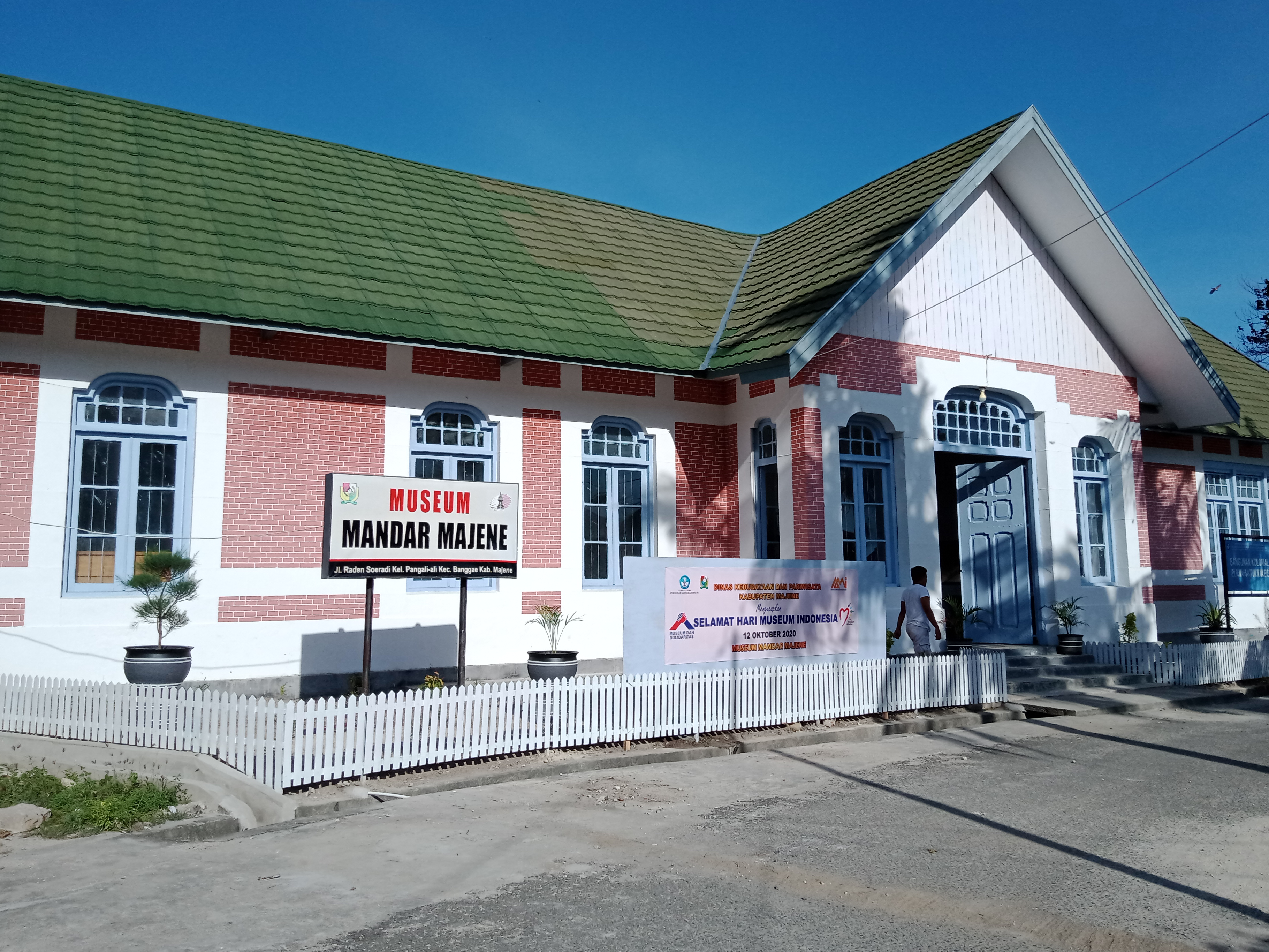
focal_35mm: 32
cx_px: 649
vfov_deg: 44.1
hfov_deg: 56.8
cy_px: 454
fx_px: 1173
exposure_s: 1/2169
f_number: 2.2
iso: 106
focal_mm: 3.37
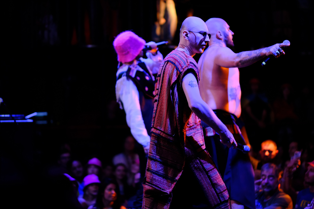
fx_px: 733
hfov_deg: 24.2
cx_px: 157
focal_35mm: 84
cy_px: 104
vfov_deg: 16.3
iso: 3200
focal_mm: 56
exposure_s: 1/800
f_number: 1.2
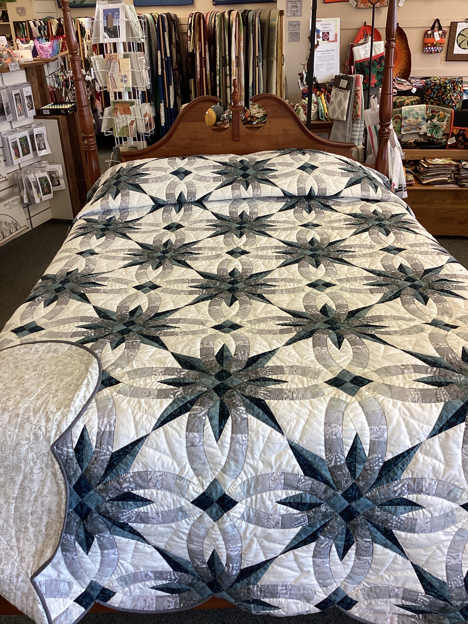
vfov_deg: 58.4
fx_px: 559
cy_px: 312
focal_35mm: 31
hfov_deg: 45.4
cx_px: 234
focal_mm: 3.3
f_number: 2.4
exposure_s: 1/50
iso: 50
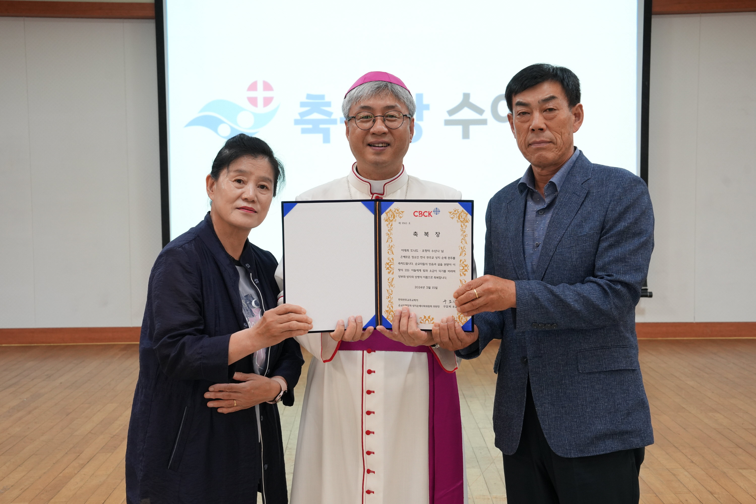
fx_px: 1050
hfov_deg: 39.6
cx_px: 378
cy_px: 252
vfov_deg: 27.0
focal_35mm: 50
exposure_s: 1/50
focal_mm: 50
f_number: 7.1
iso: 1250
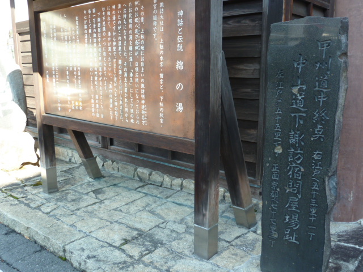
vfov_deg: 44.2
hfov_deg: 56.8
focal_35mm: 32
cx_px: 182
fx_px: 336
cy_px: 136
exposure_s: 1/50
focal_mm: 5.3
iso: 80
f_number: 3.5
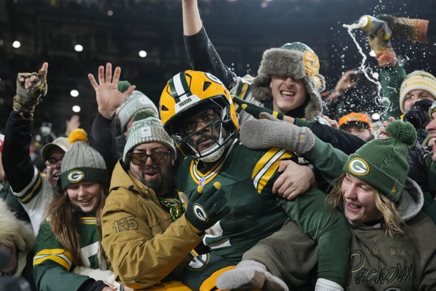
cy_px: 146
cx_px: 218
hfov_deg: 39.6
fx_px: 606
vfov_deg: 27.0
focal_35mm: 50
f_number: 2.8
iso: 3200
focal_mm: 50
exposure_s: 1/2500
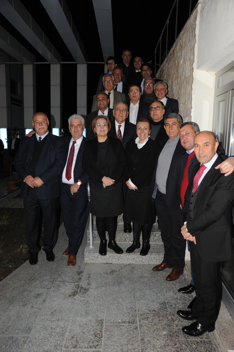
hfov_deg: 53.1
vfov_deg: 73.8
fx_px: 234
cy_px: 176
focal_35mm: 24
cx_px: 117
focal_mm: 24
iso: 1600
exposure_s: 1/60
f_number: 5.6
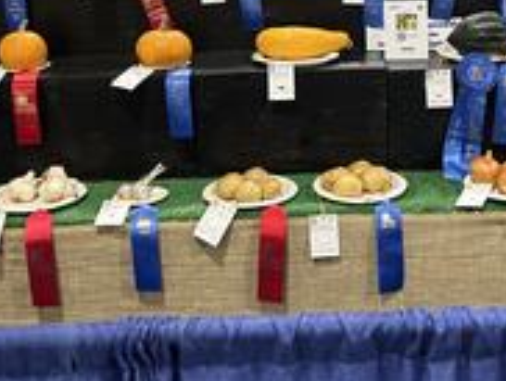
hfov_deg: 33.6
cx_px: 317
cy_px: 56
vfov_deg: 25.1
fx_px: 834
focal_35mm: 57
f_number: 1.5
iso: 160
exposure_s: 1/60
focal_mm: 5.7
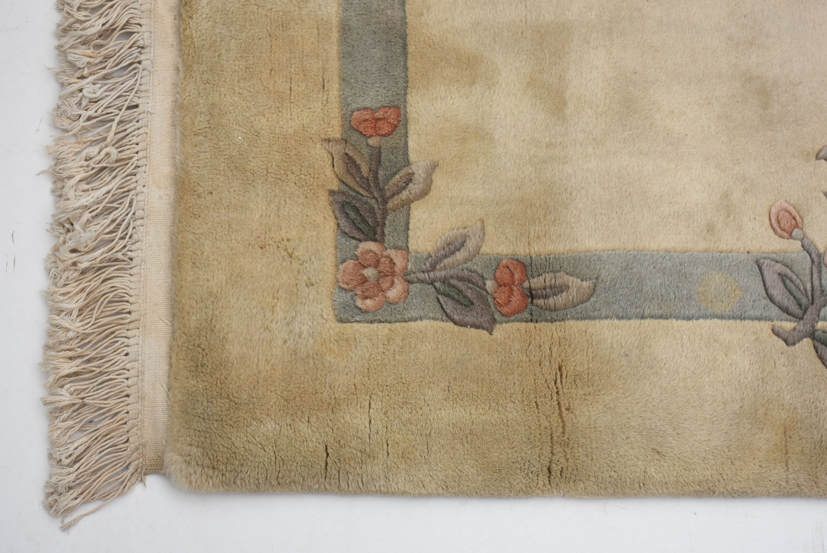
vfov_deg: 20.2
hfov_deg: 29.8
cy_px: 276
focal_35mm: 68
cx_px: 414
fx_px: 1552
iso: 200
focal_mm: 45
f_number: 8
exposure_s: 1/100
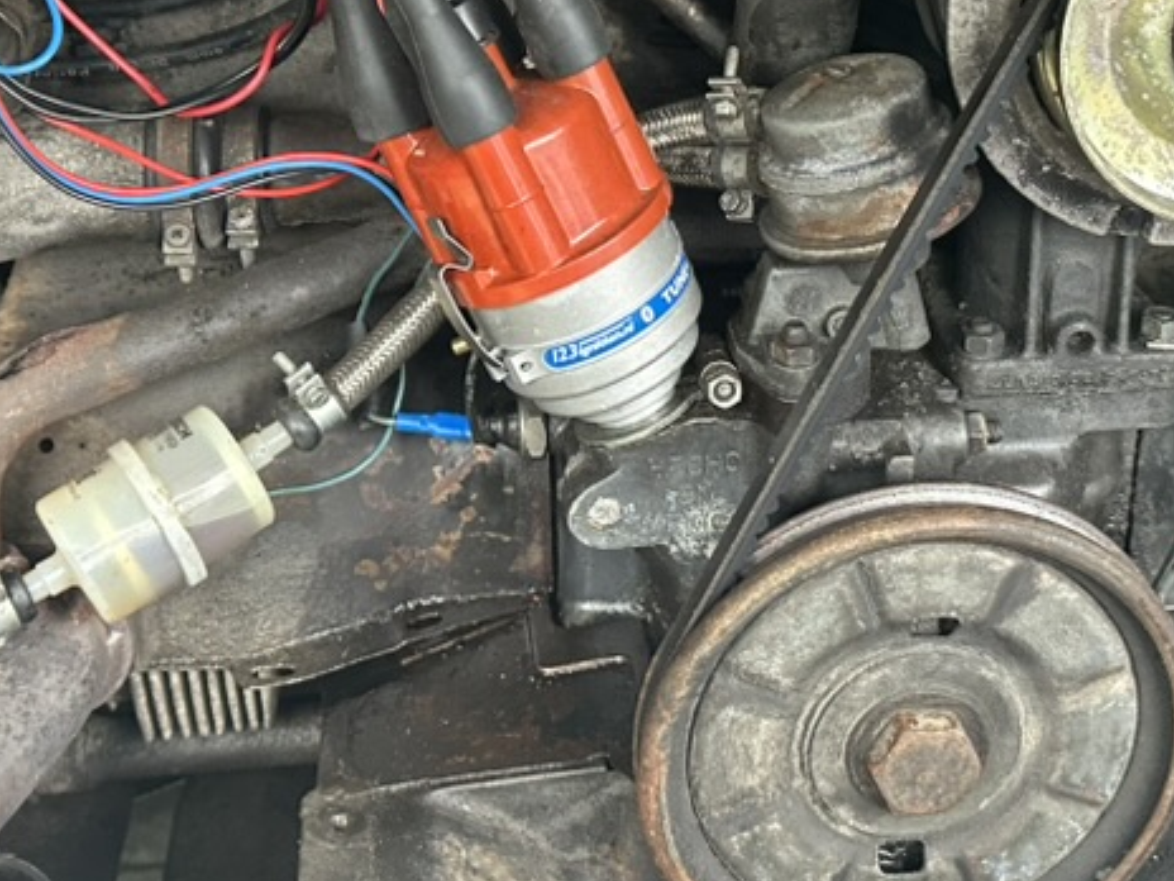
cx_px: 716
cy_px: 208
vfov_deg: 27.1
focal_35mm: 53
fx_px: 1797
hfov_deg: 36.0
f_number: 1.78
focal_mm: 6.86
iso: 500
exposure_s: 1/60
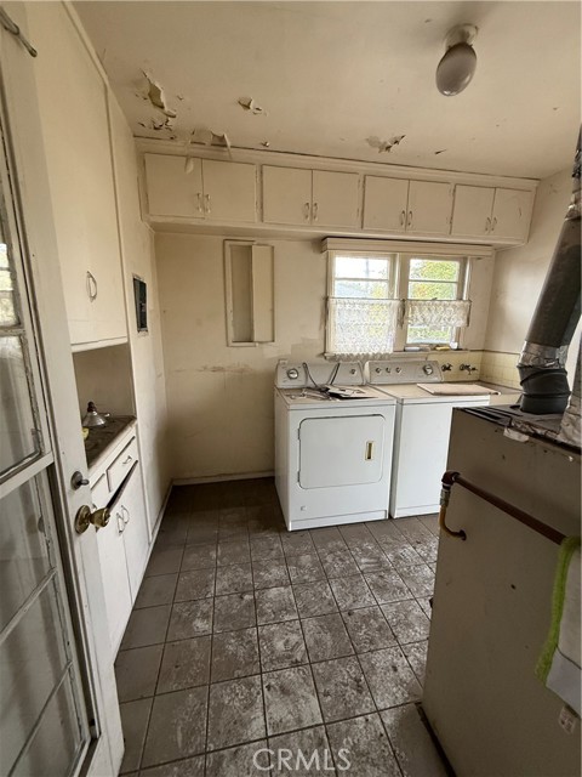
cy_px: 388
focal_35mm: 14
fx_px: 314
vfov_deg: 102.1
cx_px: 291
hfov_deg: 85.7
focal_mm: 2.22
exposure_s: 1/99
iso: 250
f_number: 2.2
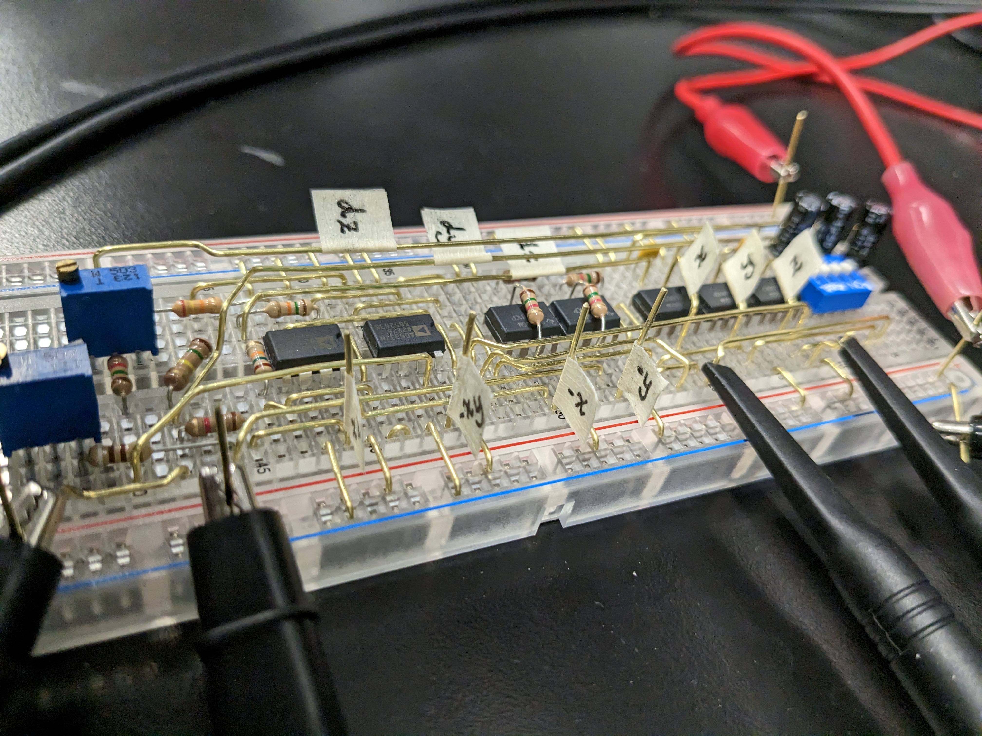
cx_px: 491
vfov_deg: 51.4
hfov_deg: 65.3
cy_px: 368
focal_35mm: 27
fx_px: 766
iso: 677
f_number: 1.73
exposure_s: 1/120
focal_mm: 4.38
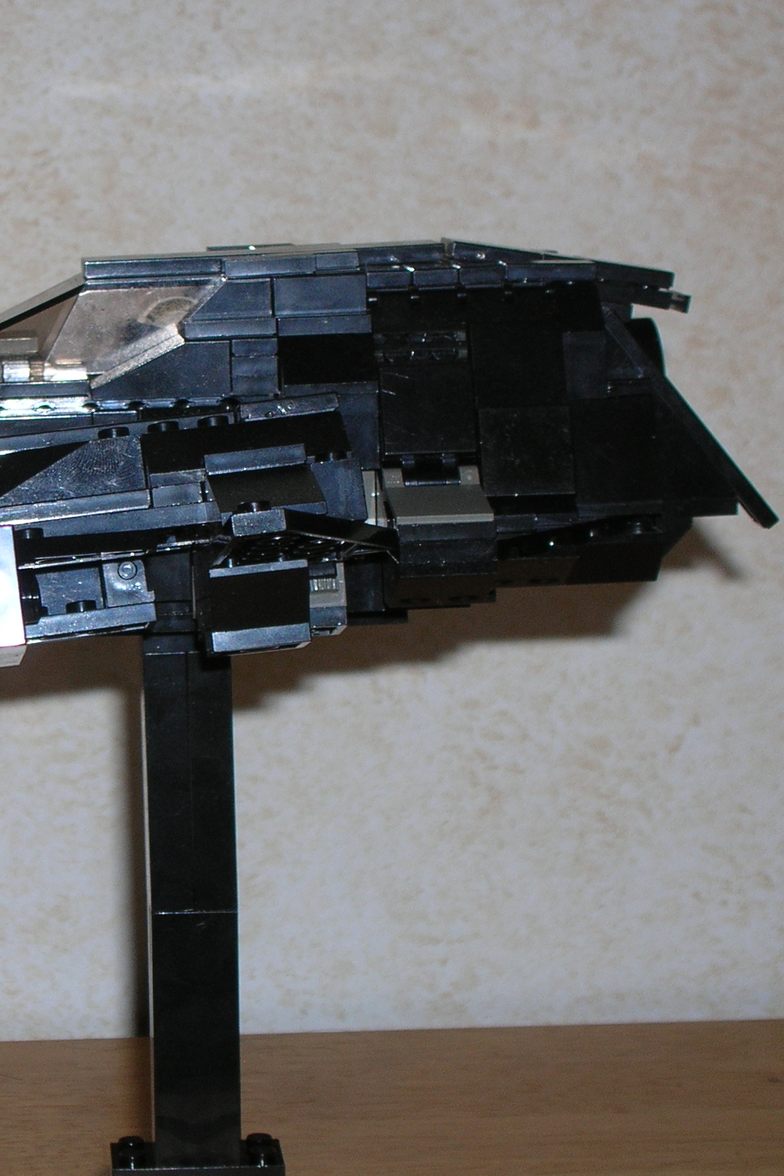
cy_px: 577
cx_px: 26
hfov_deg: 12.8
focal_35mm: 106
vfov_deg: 19.3
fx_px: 3462
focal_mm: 11.5
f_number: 3.9
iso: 50
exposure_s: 1/60.1
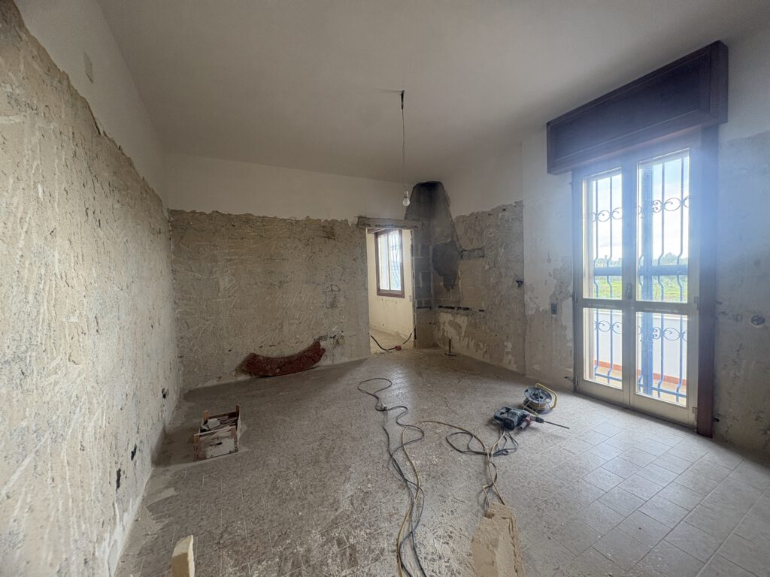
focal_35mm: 14
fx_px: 311
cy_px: 288
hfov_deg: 102.1
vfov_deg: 85.7
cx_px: 385
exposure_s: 1/79
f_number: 2.2
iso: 200
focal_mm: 2.22
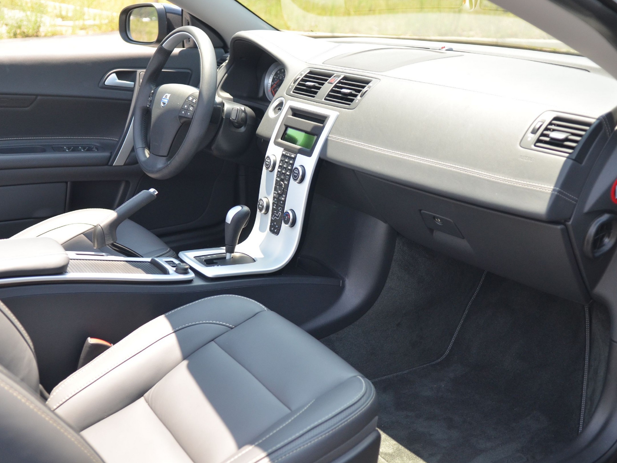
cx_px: 293
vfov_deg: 36.0
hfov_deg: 46.8
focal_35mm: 40
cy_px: 227
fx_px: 713
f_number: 2.8
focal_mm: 24
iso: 800
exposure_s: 1/500
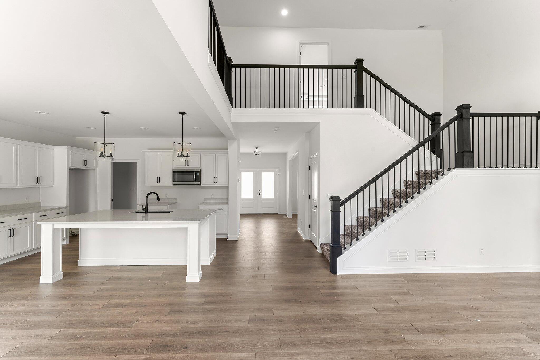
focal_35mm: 15
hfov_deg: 98.9
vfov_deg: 75.8
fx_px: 231
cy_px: 180
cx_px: 270
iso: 250
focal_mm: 15.4
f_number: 10
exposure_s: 1/3
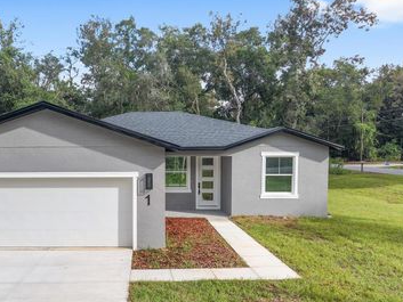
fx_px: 396
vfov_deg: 41.7
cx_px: 135
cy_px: 169
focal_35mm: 34
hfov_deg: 52.9
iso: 220
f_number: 1.8
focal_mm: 8.67
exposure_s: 1/2000
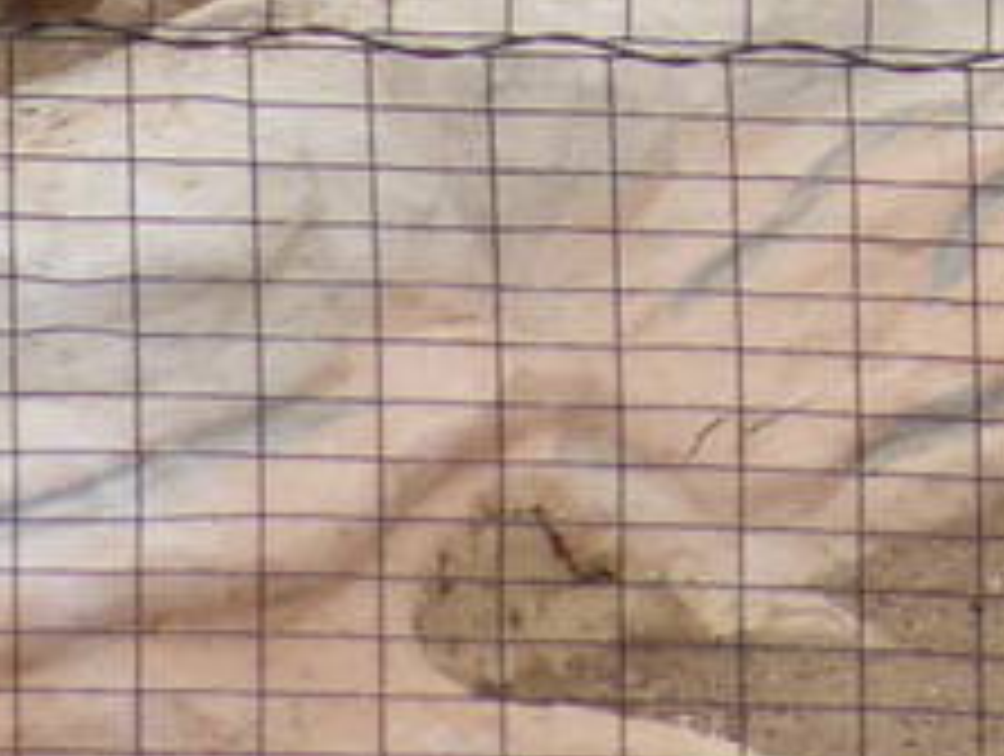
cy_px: -1228
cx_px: 2265
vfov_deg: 7.6
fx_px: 5200
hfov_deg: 9.9
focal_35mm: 179
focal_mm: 4.3
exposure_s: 1/125
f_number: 3.3
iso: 100
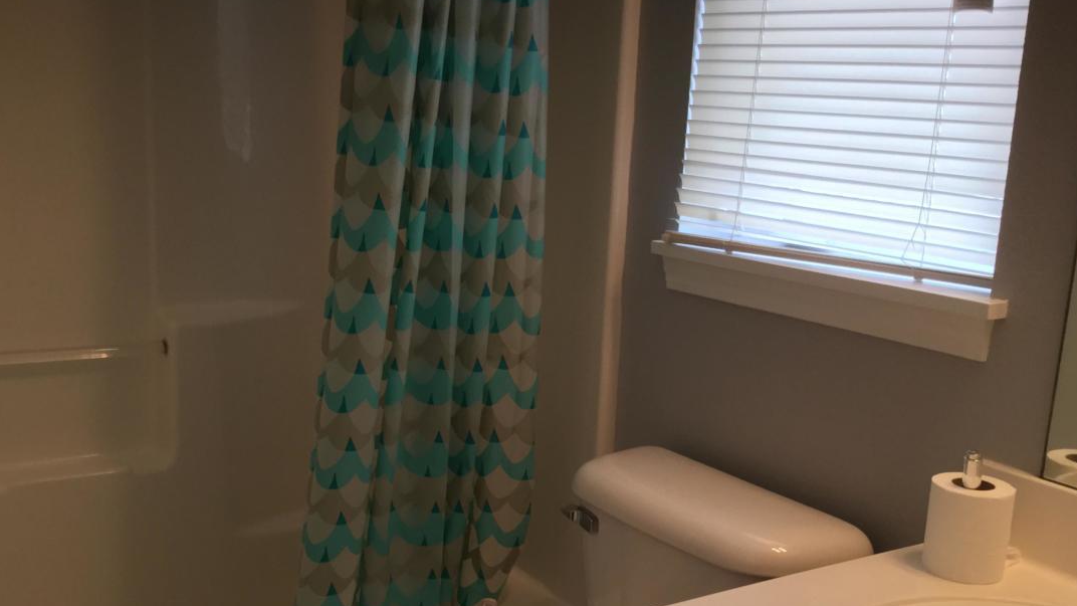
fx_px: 1228
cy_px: 425
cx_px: 540
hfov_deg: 47.4
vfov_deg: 27.5
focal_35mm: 43
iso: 80
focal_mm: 3.3
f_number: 2.4
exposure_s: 1/30
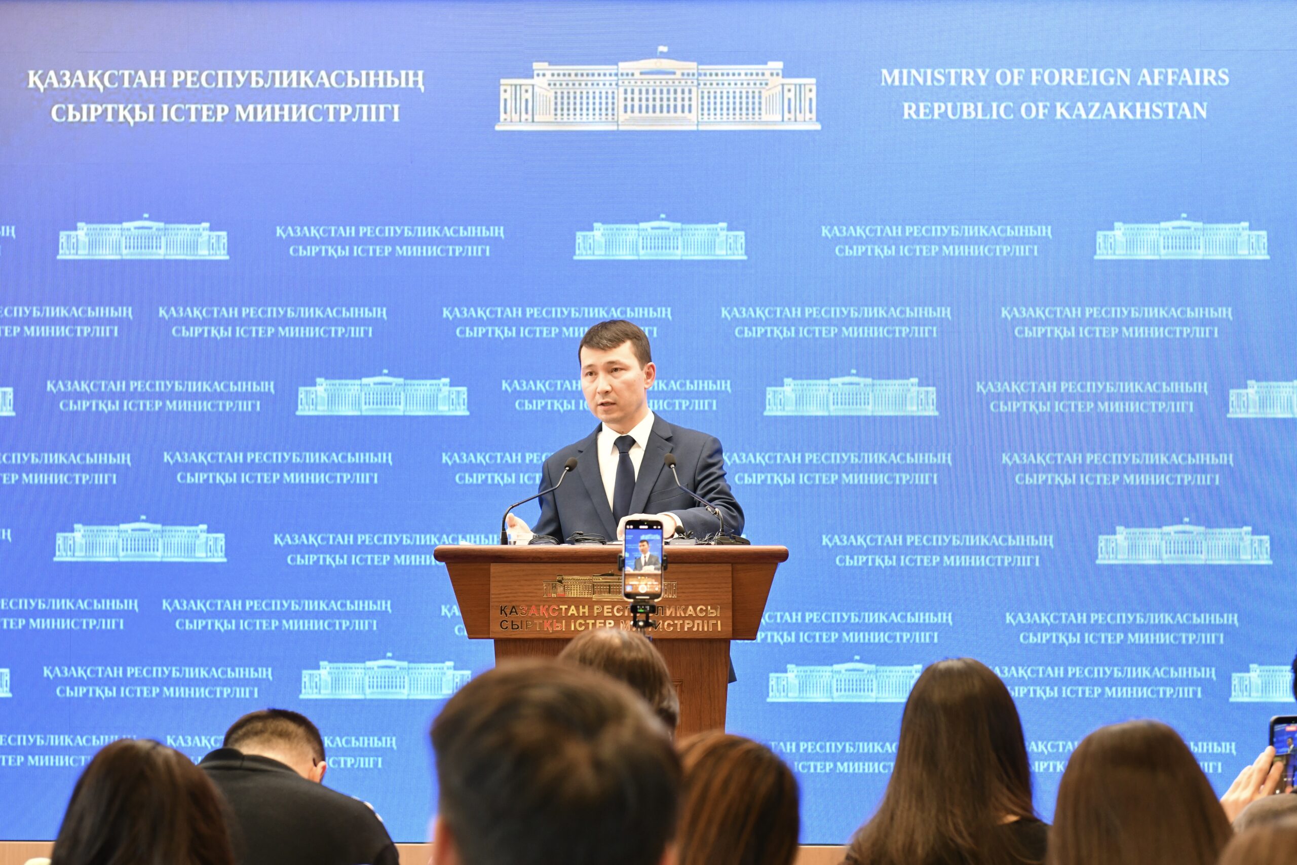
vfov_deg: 21.9
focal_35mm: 62
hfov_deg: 32.4
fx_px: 2234
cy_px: 432
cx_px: 648
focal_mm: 62
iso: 1000
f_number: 4
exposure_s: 1/125
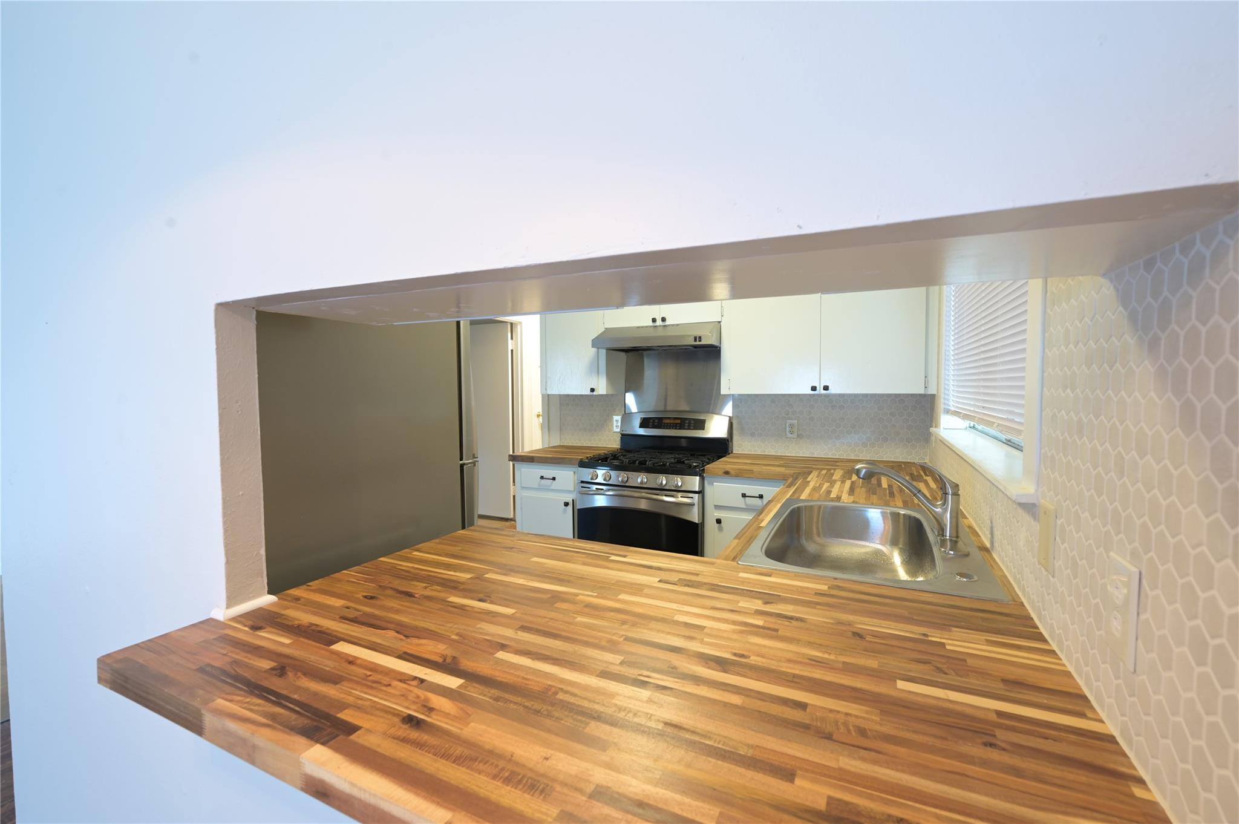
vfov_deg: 75.4
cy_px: 412
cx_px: 620
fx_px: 533
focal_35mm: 16
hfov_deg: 98.6
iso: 640
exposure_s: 1/4
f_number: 9
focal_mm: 15.5
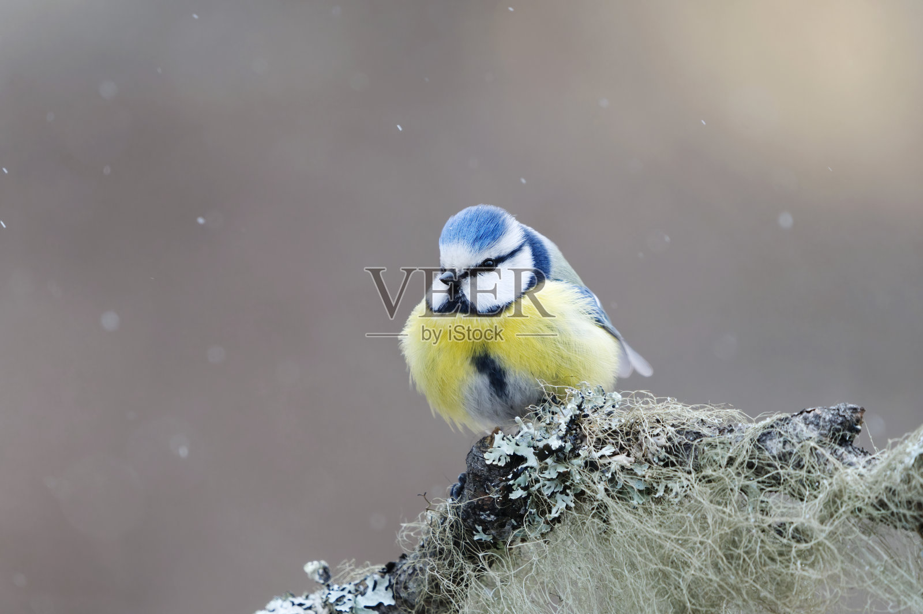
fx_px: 23062
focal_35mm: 900
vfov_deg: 1.5
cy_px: 307
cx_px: 462
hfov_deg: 2.3
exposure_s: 1/640
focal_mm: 600
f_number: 6.3
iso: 900
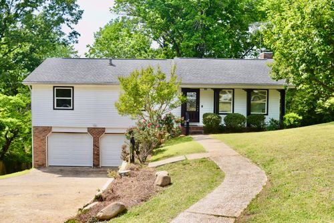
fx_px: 376
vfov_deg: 33.0
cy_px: 112
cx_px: 167
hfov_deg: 47.9
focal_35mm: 40
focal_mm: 27
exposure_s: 1/200
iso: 100
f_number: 6.3
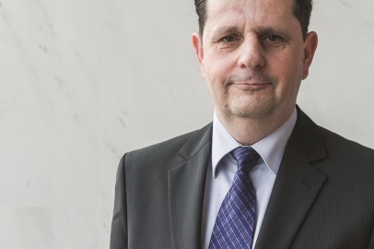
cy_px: 94
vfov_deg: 19.1
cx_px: 228
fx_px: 737
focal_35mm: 71
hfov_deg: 28.4
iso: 1100
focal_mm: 48
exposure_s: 1/90
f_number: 5.6
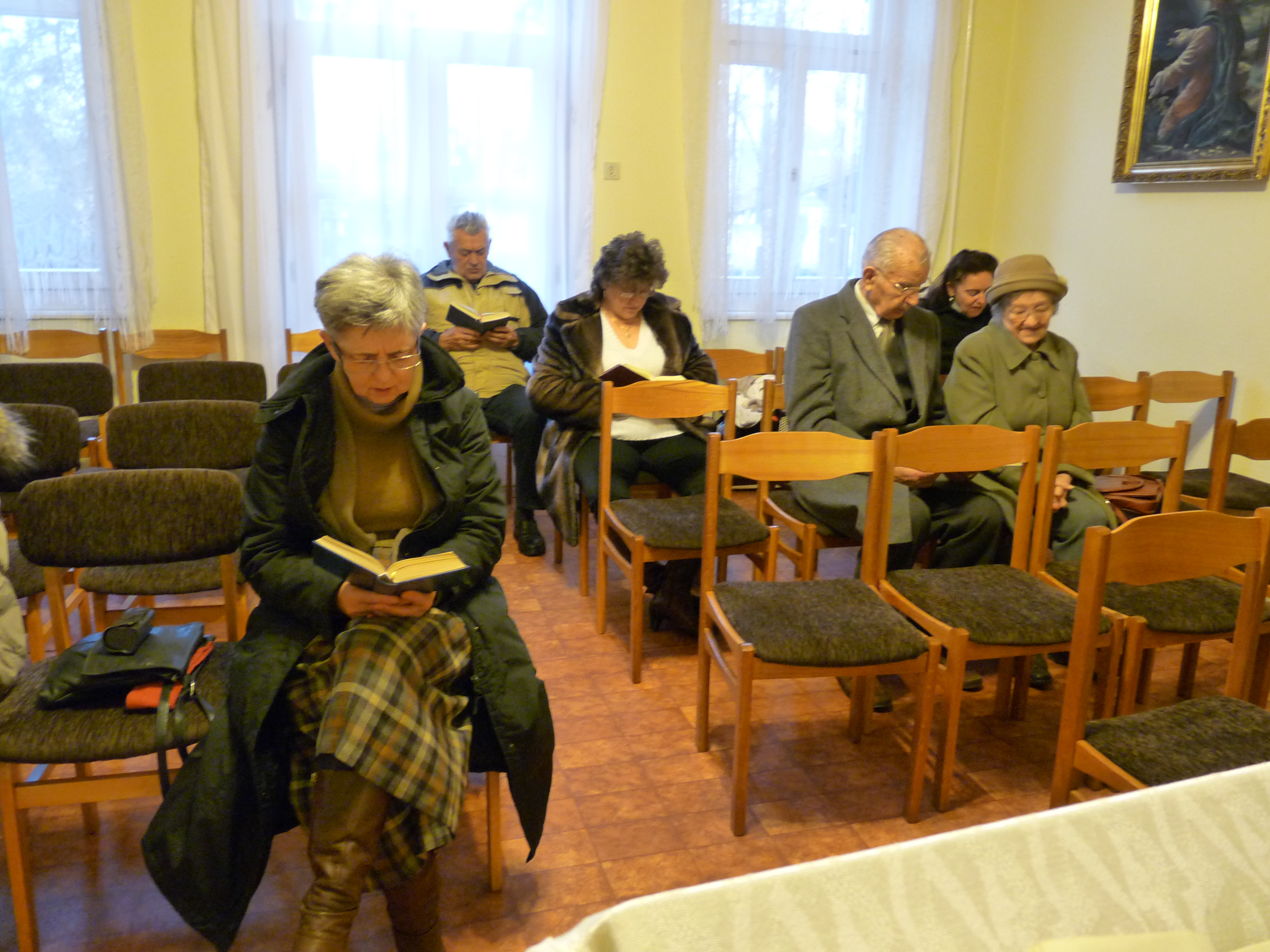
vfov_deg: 51.4
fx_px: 991
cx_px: 635
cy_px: 476
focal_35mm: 27
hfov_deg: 65.3
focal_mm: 4.8
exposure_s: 1/8
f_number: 2.8
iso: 400
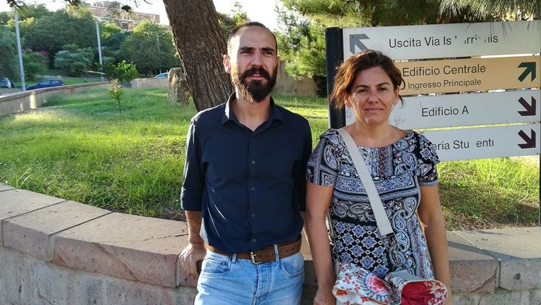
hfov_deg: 66.0
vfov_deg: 40.2
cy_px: 144
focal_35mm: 29
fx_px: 416
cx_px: 275
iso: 64
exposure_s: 1/100
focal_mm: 3.83
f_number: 2.2
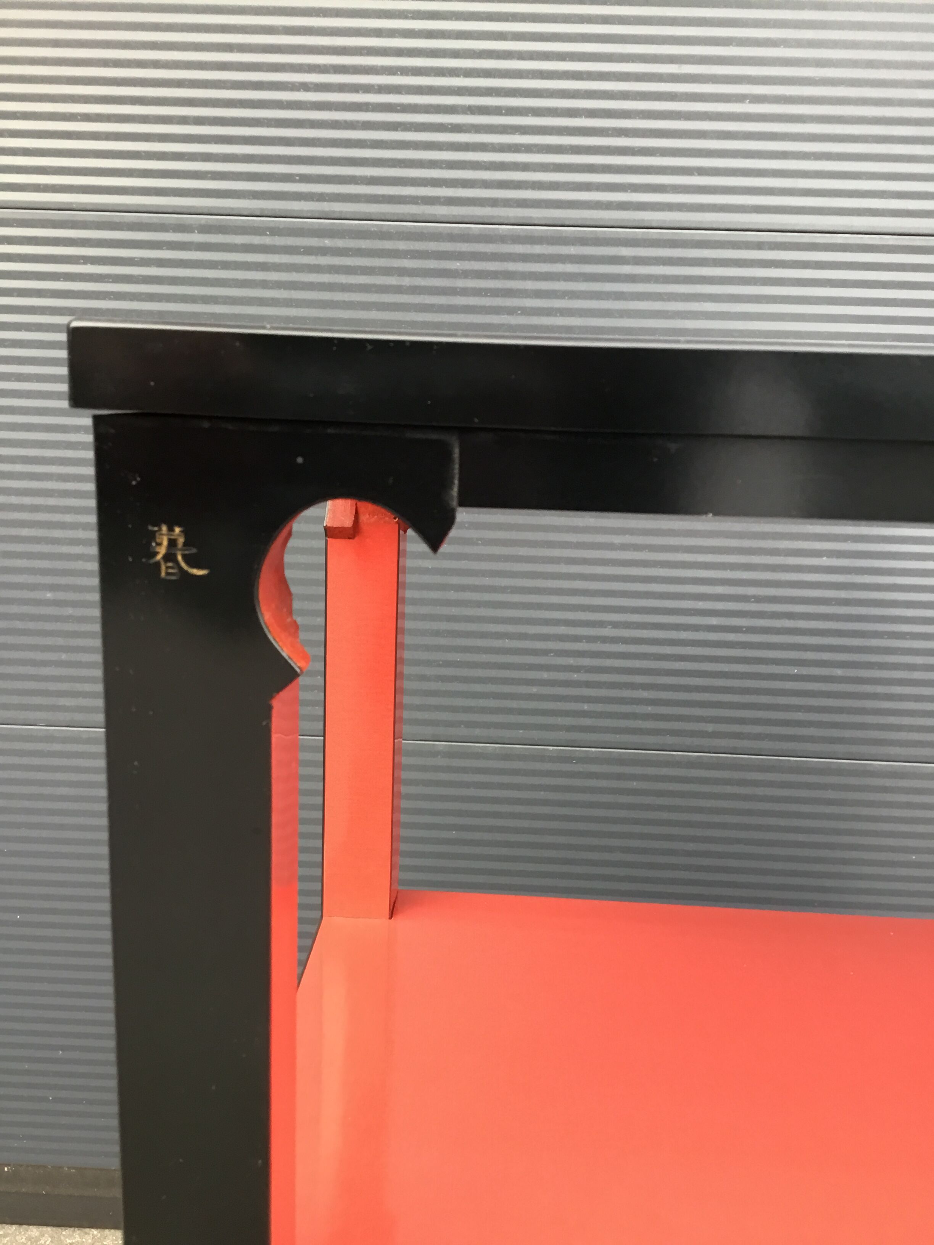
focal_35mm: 31
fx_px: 1115
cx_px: 467
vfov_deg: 58.4
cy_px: 622
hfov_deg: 45.4
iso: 50
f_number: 2.4
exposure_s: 1/33
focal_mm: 3.3
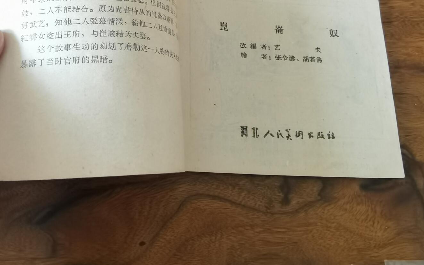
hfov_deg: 50.4
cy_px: -4
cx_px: 216
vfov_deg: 30.3
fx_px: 451
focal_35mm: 39
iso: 400
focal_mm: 2.26
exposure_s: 1/25
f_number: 2.2
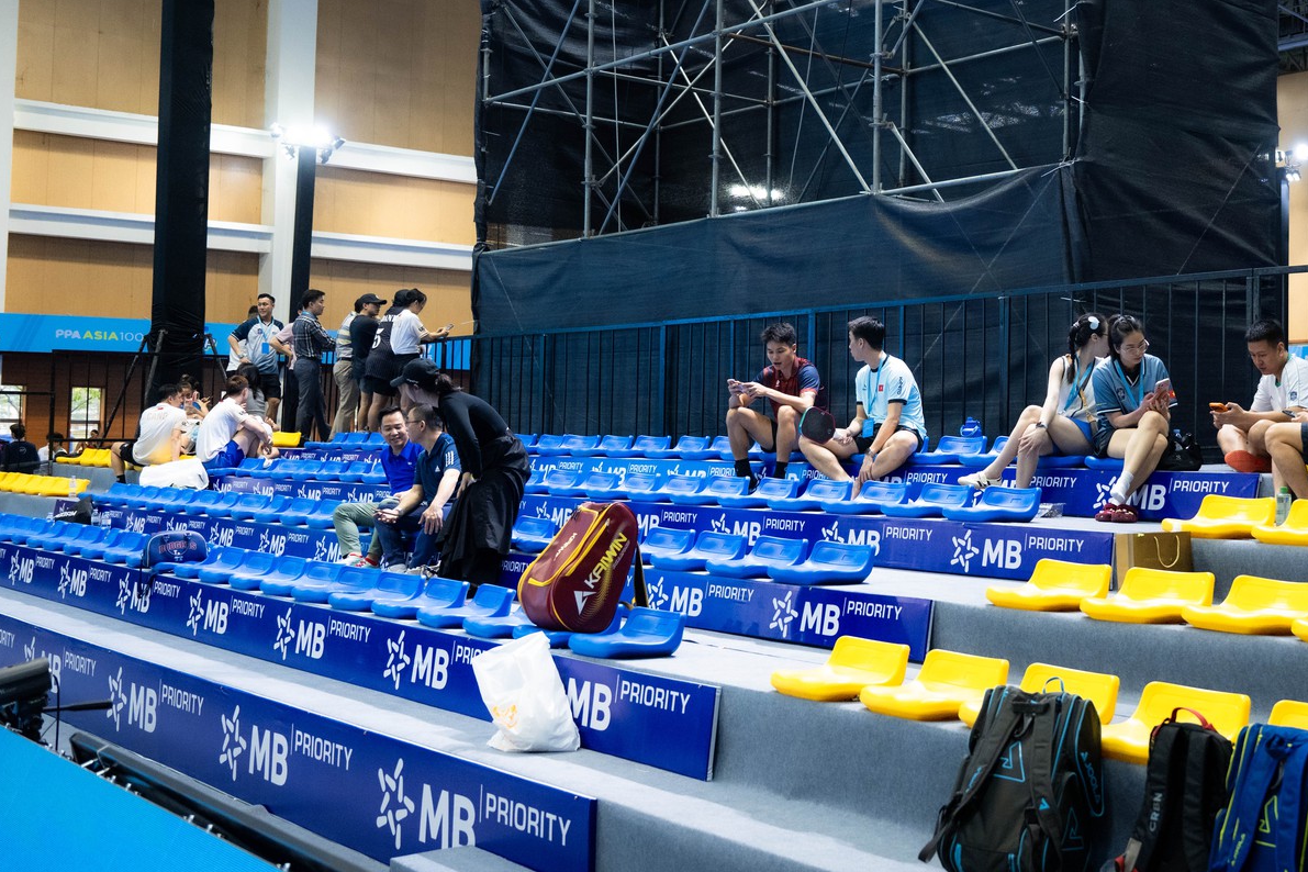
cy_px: 339
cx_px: 1005
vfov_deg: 28.6
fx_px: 1708
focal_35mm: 47
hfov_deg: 40.5
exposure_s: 1/200
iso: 2000
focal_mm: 28
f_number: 3.2
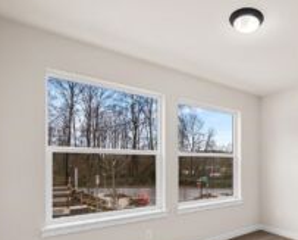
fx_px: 212
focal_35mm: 24
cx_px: 232
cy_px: 173
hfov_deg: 64.9
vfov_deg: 56.6
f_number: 7.1
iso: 500
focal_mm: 13
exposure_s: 1/30
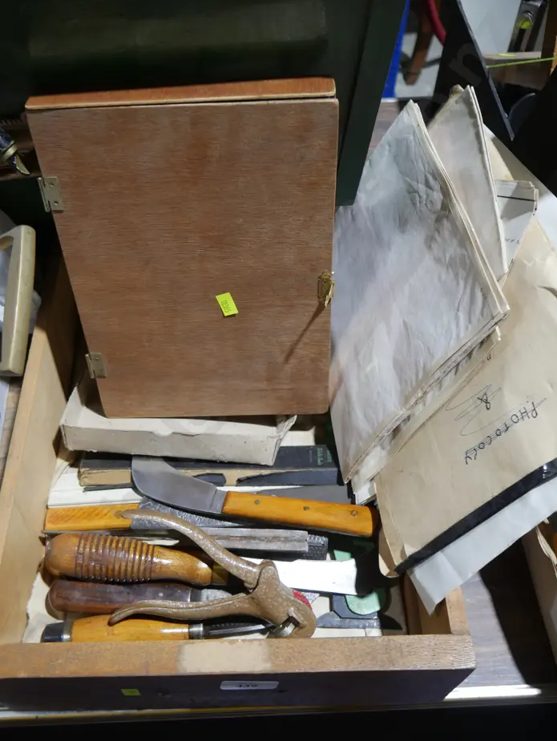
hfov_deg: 45.5
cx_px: 257
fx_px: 664
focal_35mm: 31
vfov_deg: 58.3
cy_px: 348
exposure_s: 1/60
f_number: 3.5
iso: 320
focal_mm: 14
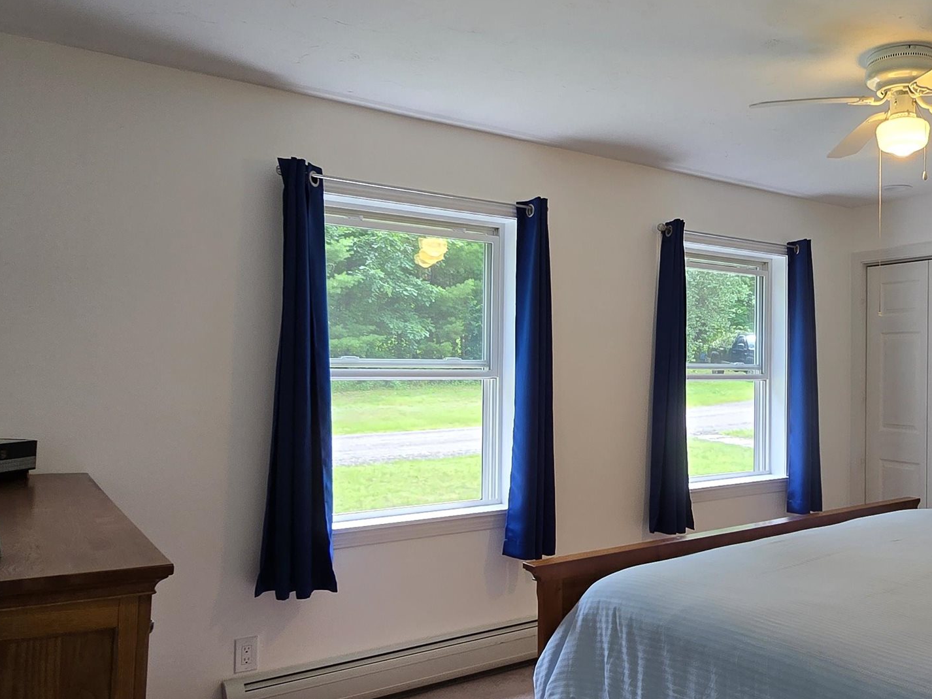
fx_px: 754
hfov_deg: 61.0
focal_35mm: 28
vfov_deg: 49.7
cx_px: 662
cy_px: 364
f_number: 2.2
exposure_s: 1/60
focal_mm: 2.2
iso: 64
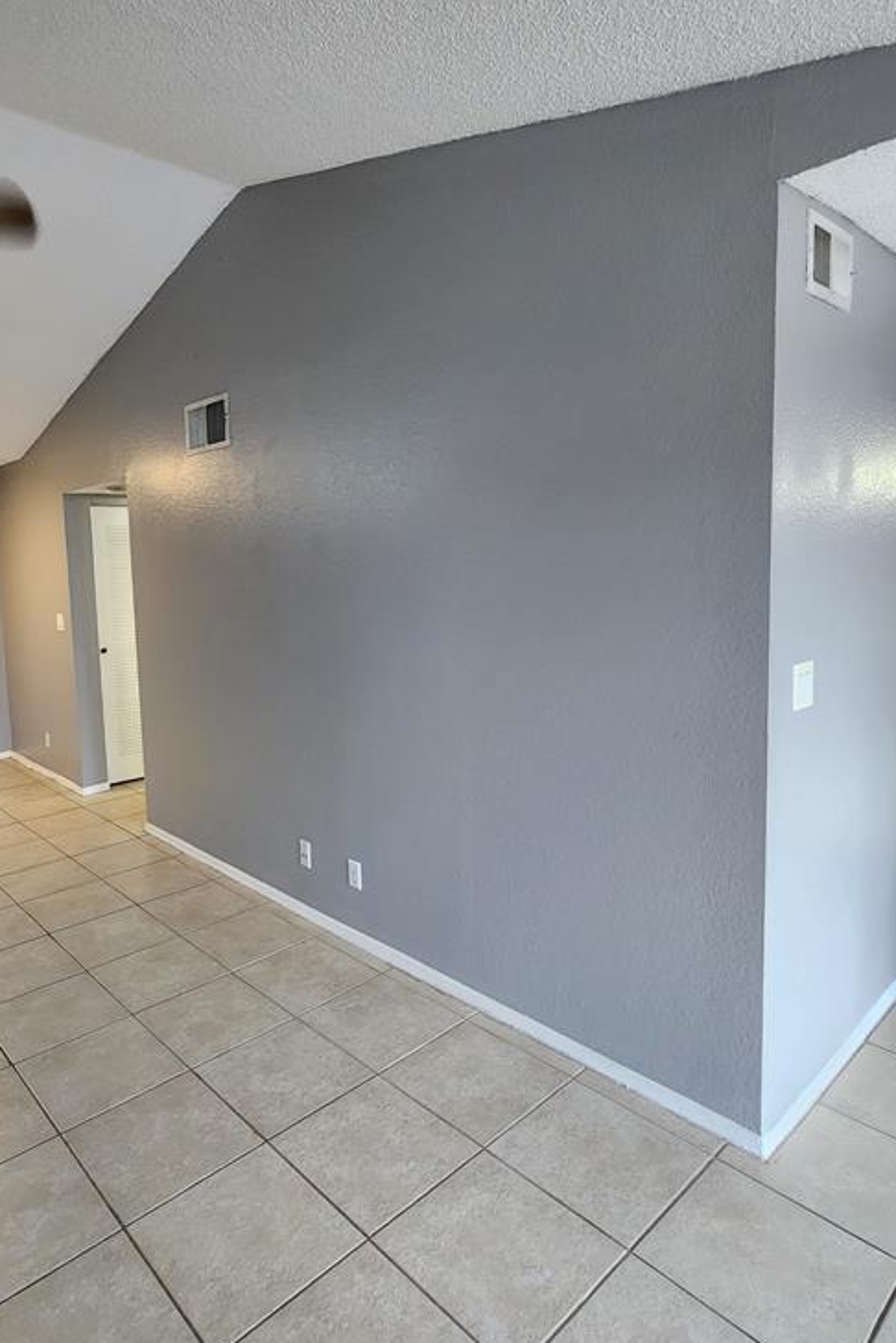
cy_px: 643
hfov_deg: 63.3
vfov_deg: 86.9
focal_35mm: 19
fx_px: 709
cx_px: 319
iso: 250
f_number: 2.2
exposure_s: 1/60
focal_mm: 2.2
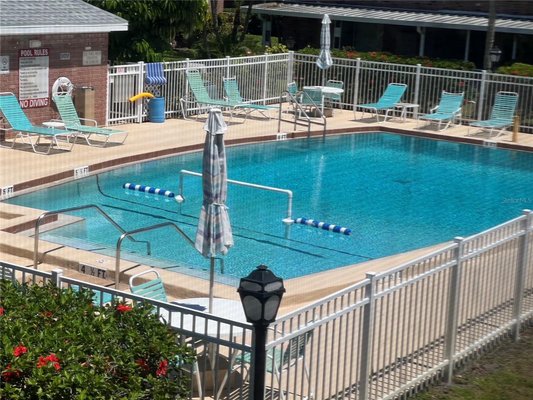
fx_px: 1186
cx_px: 266
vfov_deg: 19.1
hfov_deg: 25.3
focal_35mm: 77
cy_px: 200
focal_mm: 9
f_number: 2.8
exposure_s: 1/809
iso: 32
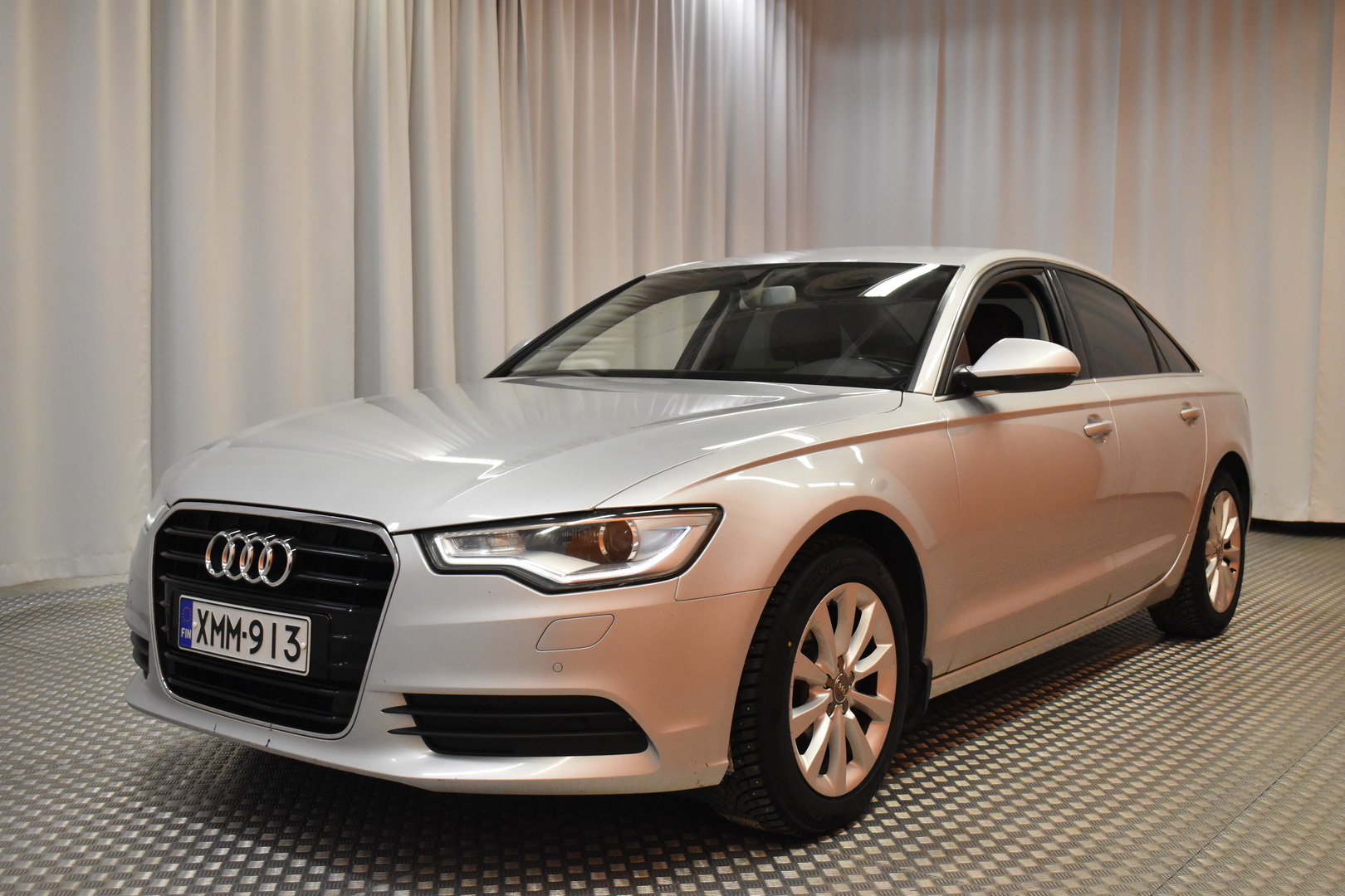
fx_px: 1401
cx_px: 672
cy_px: 448
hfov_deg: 51.3
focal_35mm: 38
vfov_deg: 35.5
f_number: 5
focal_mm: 25
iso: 3200
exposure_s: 1/100
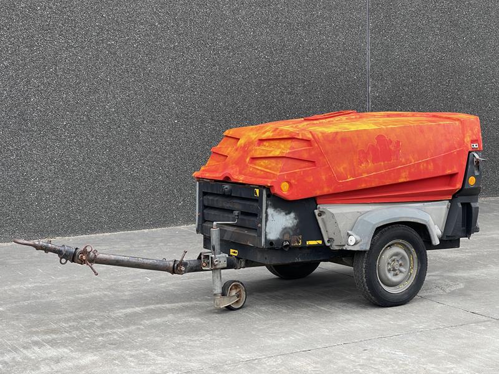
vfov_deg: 22.9
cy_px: 187
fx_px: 923
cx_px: 250
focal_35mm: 64
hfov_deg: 30.3
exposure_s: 1/99
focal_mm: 7.5
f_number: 2.2
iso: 40
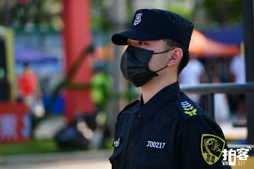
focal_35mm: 140
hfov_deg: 14.7
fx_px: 988
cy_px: 84
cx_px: 127
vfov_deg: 9.8
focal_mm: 140
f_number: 4
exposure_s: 1/500
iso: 200
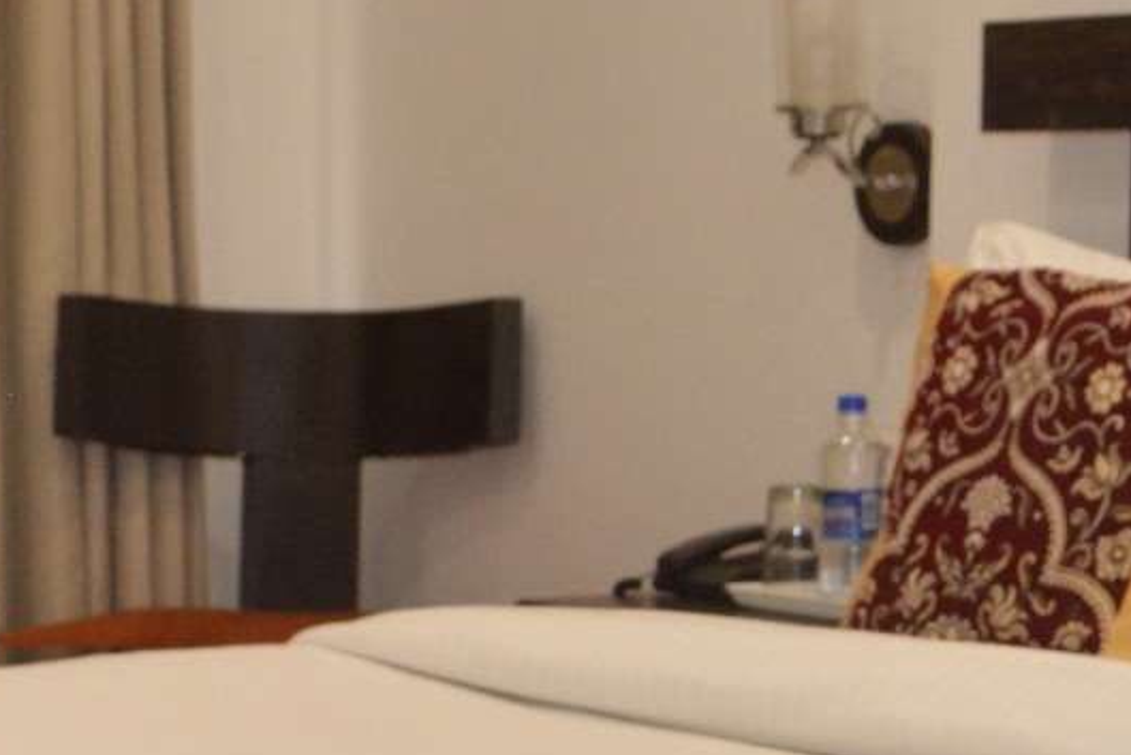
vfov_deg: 12.9
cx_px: 879
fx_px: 3205
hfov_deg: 19.8
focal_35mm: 102
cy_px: 1032
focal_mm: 18
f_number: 5
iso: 1600
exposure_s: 1/100
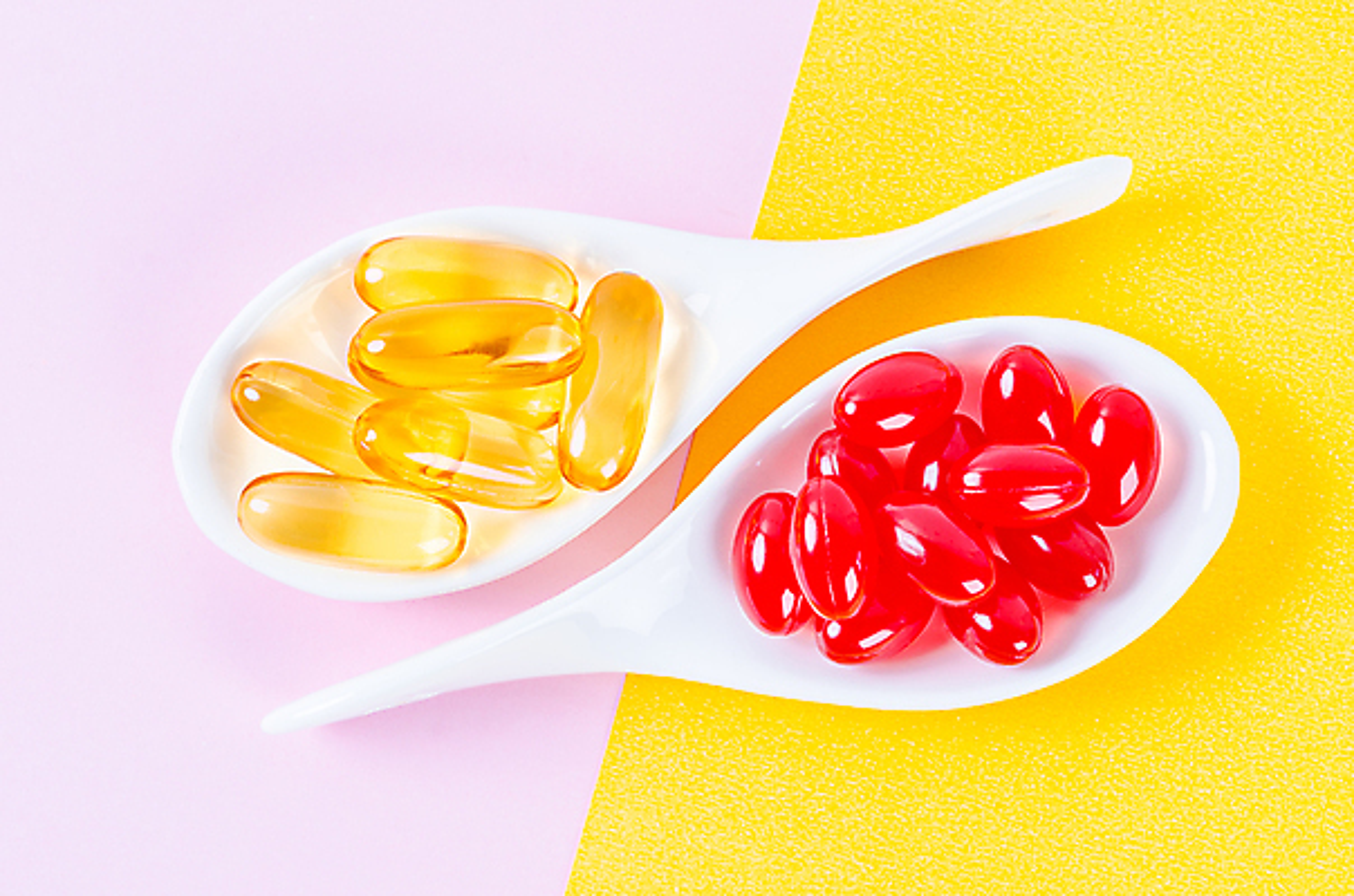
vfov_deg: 15.1
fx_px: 3378
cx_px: 677
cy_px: 448
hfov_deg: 22.7
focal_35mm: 90
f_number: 10
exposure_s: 1/80
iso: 125
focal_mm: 60
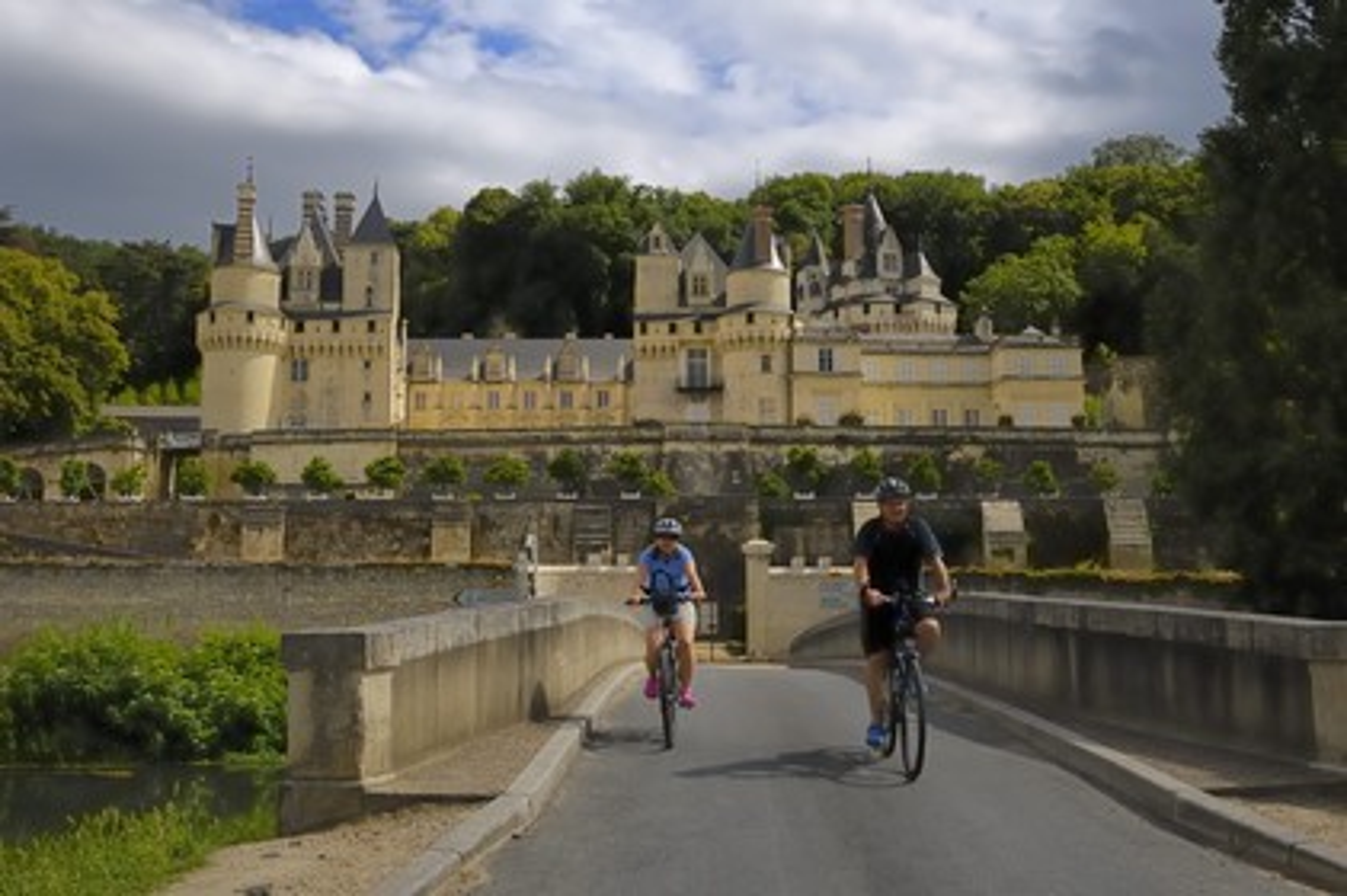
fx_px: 1402
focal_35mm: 38
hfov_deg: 51.3
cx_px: 674
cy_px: 448
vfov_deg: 35.4
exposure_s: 1/200
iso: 100
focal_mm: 25
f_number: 11
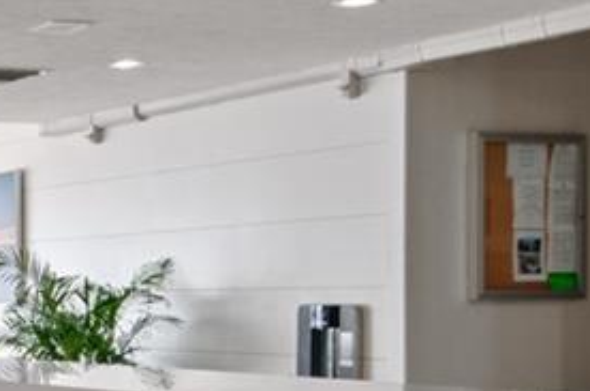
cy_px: 445
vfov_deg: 14.9
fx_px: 1456
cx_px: -372
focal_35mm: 89
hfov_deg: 19.1
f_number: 9
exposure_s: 1/5
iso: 200
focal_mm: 16
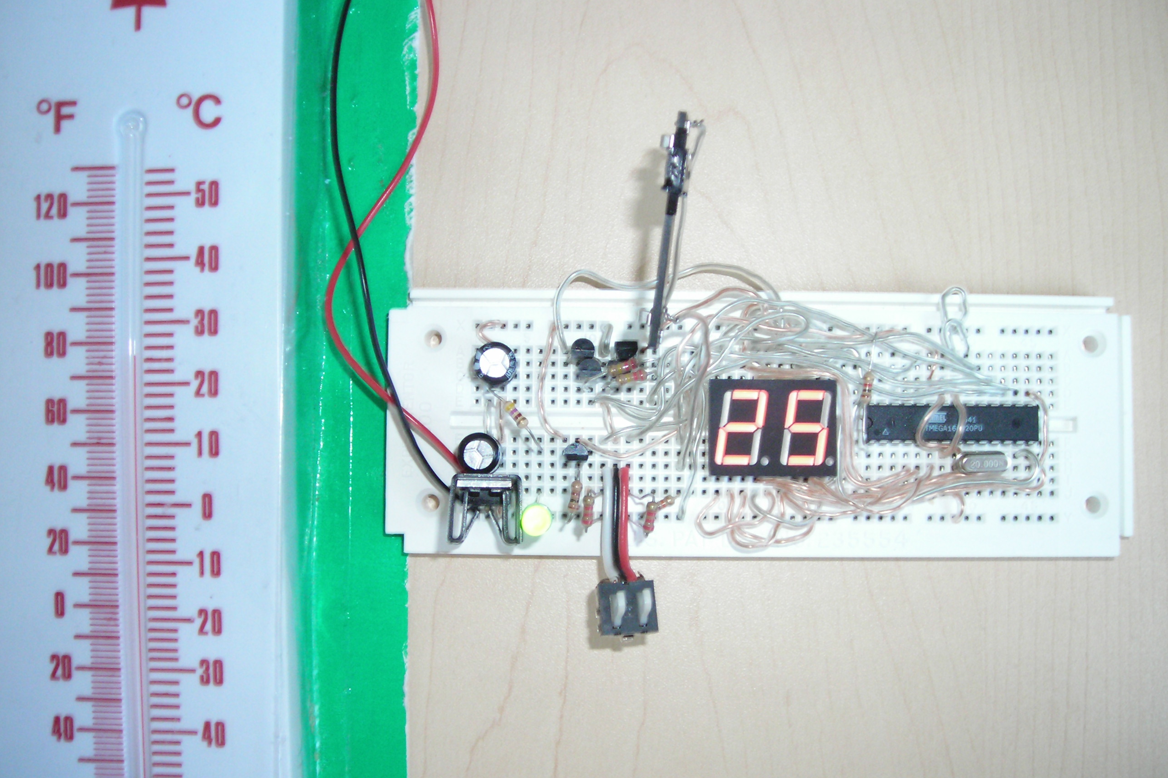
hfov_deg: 48.5
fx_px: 1298
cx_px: 582
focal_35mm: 40
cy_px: 379
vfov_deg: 33.4
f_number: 3.2
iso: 200
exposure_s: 1/10.3
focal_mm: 6.3
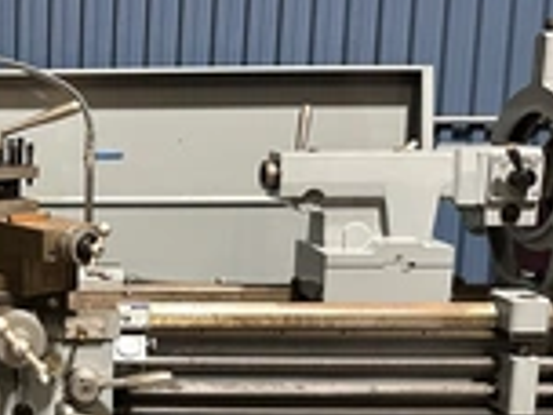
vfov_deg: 23.2
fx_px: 1006
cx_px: -55
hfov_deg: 28.0
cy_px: 251
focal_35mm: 63
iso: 500
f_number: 1.78
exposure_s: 1/60
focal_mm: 6.86
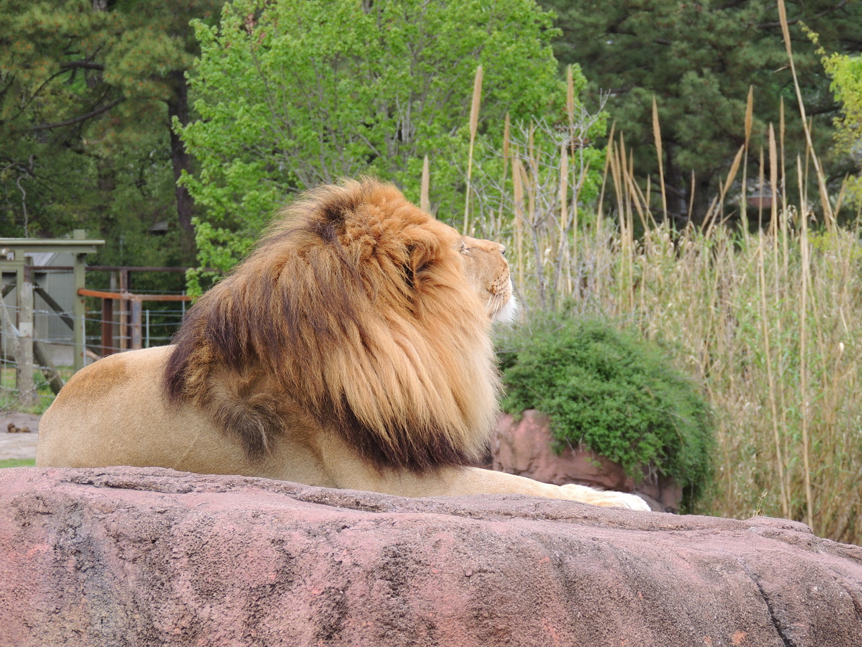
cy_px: 324
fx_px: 5603
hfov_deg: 8.8
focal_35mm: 225
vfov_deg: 6.6
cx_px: 431
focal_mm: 40.1
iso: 100
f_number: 4.6
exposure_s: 1/200
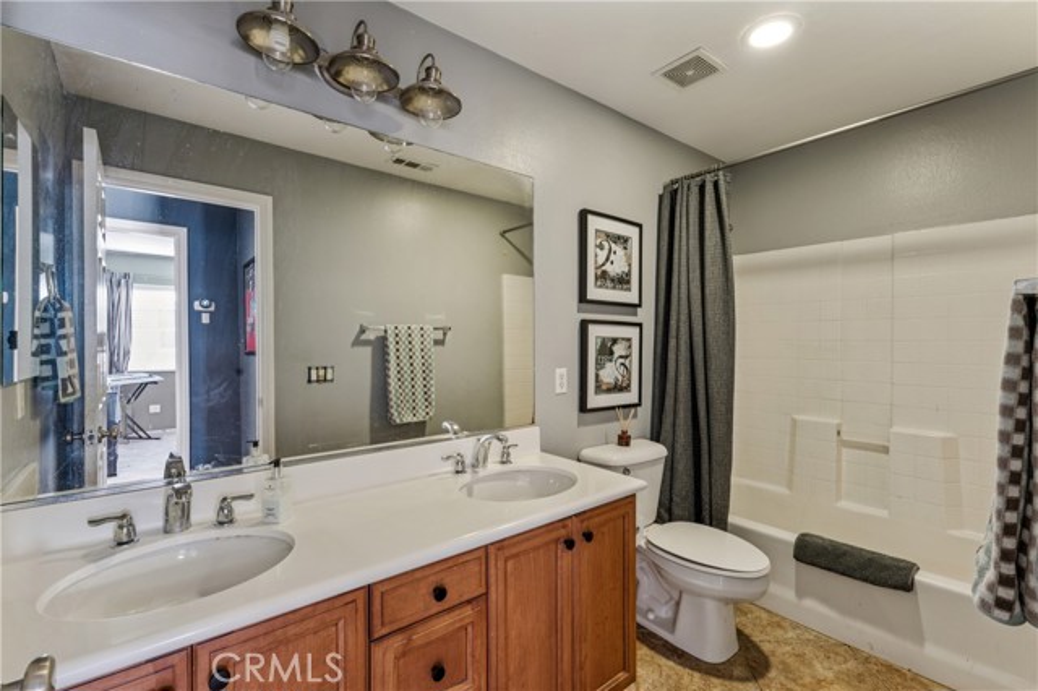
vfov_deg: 73.3
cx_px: 519
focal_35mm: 16
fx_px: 464
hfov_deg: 96.4
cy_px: 346
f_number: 13
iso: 100
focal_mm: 16.1
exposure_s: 8
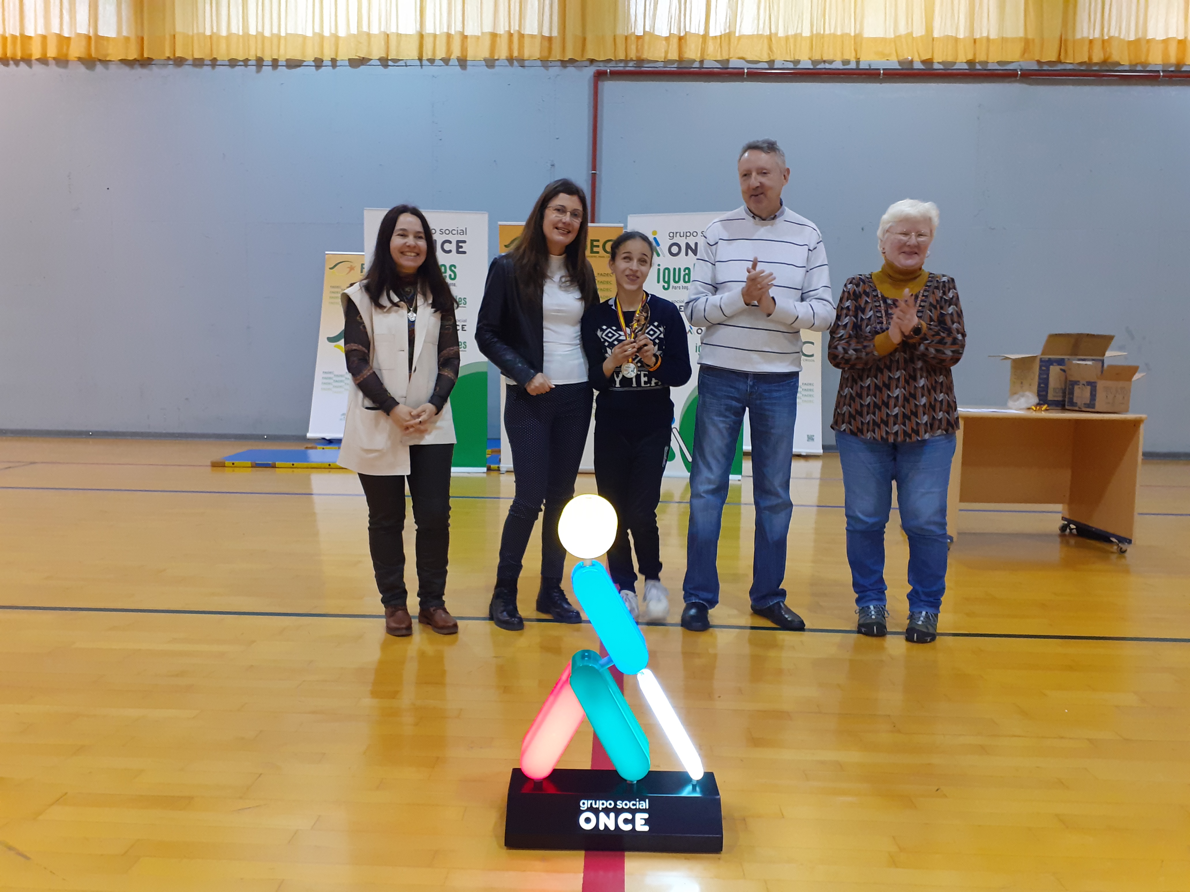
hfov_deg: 65.3
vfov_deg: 51.4
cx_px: 595
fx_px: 928
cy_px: 446
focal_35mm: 27
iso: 160
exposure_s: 1/50
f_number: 1.9
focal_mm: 3.6
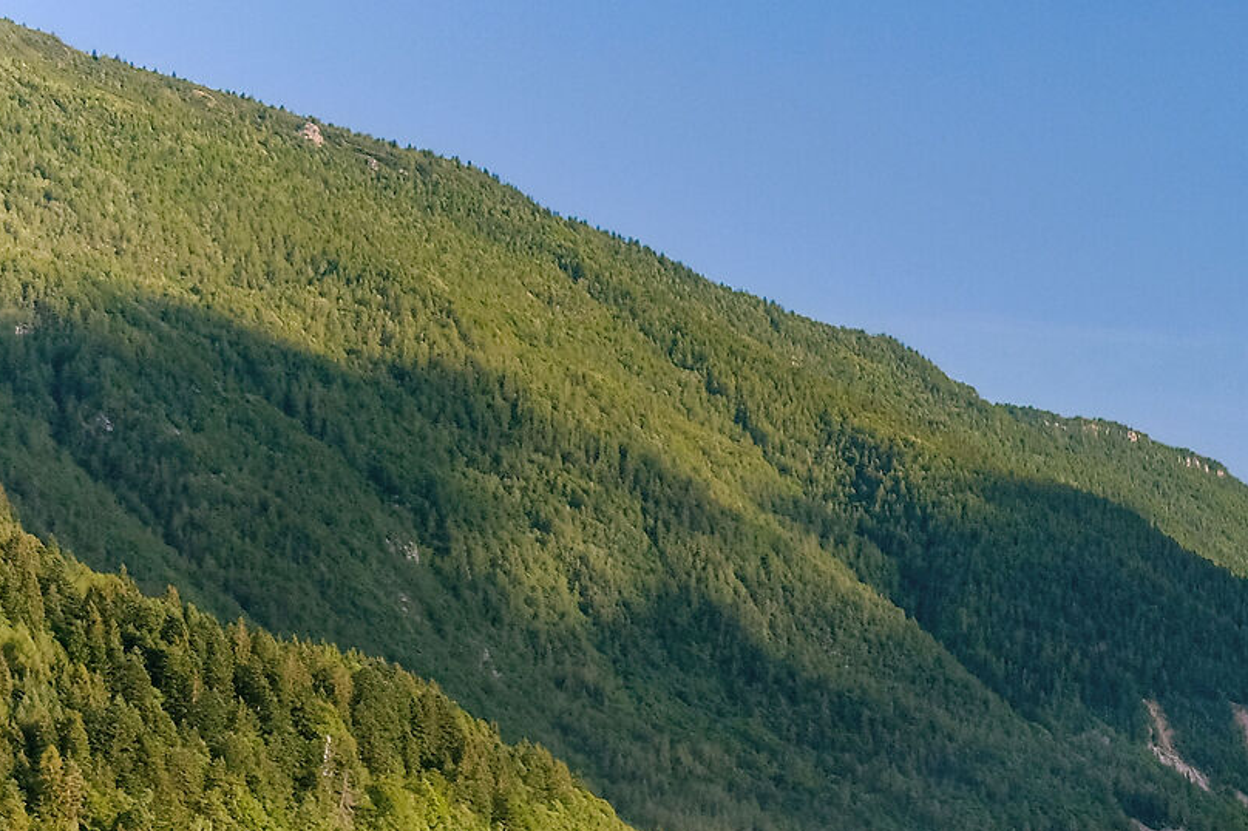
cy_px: 1112
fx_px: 3604
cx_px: 1597
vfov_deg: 12.7
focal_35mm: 104
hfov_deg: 18.4
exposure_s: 1/160
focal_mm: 23.3
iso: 800
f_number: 13
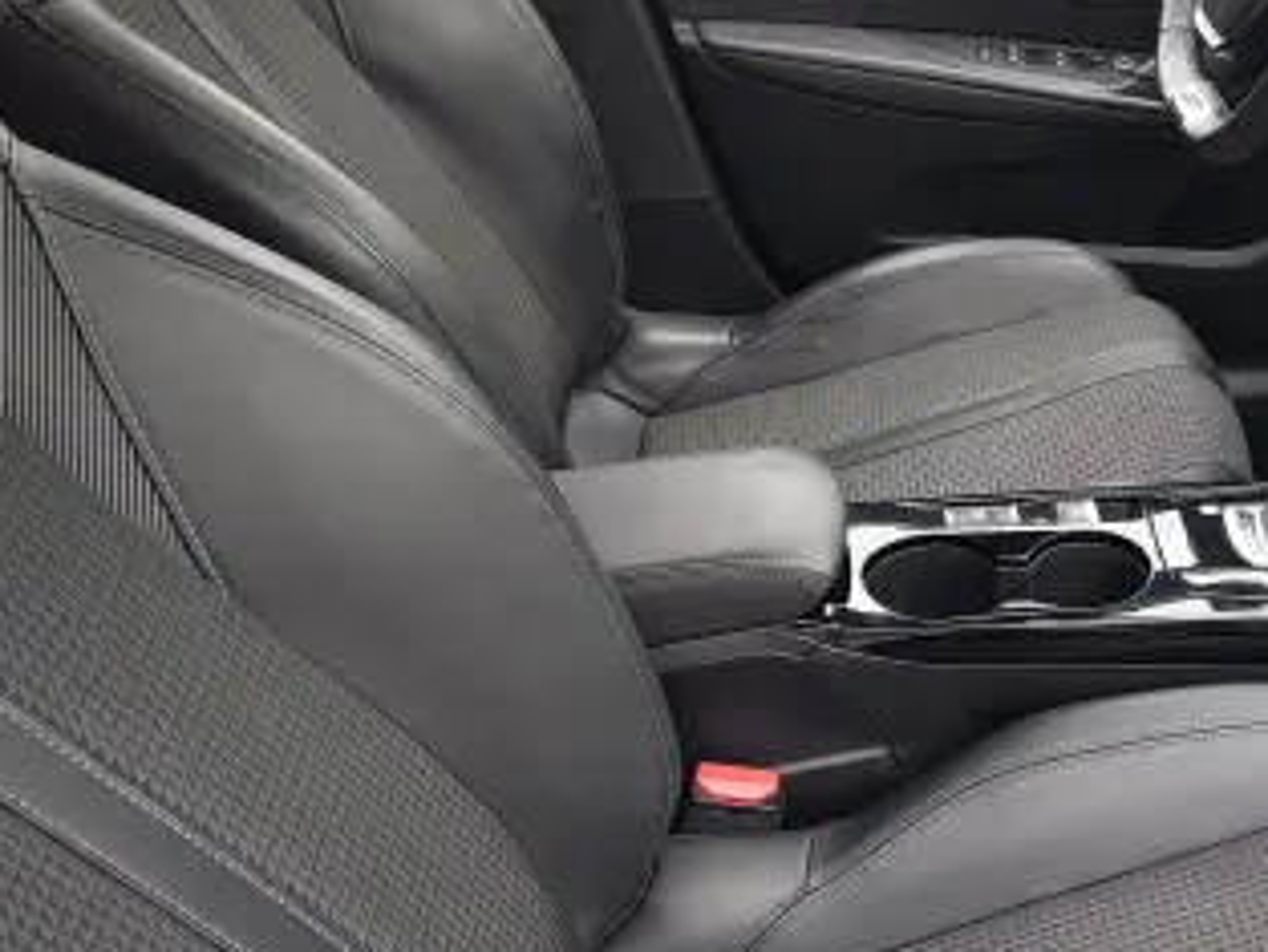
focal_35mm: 47
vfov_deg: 30.9
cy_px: 514
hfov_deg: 36.2
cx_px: 1284
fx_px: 1722
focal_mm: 5.56
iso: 217
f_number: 1.8
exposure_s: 1/50
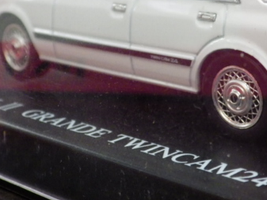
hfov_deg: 20.4
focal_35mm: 95
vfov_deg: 15.5
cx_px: 215
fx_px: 733
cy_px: 48
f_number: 3.8
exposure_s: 1/30
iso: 800
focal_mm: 9
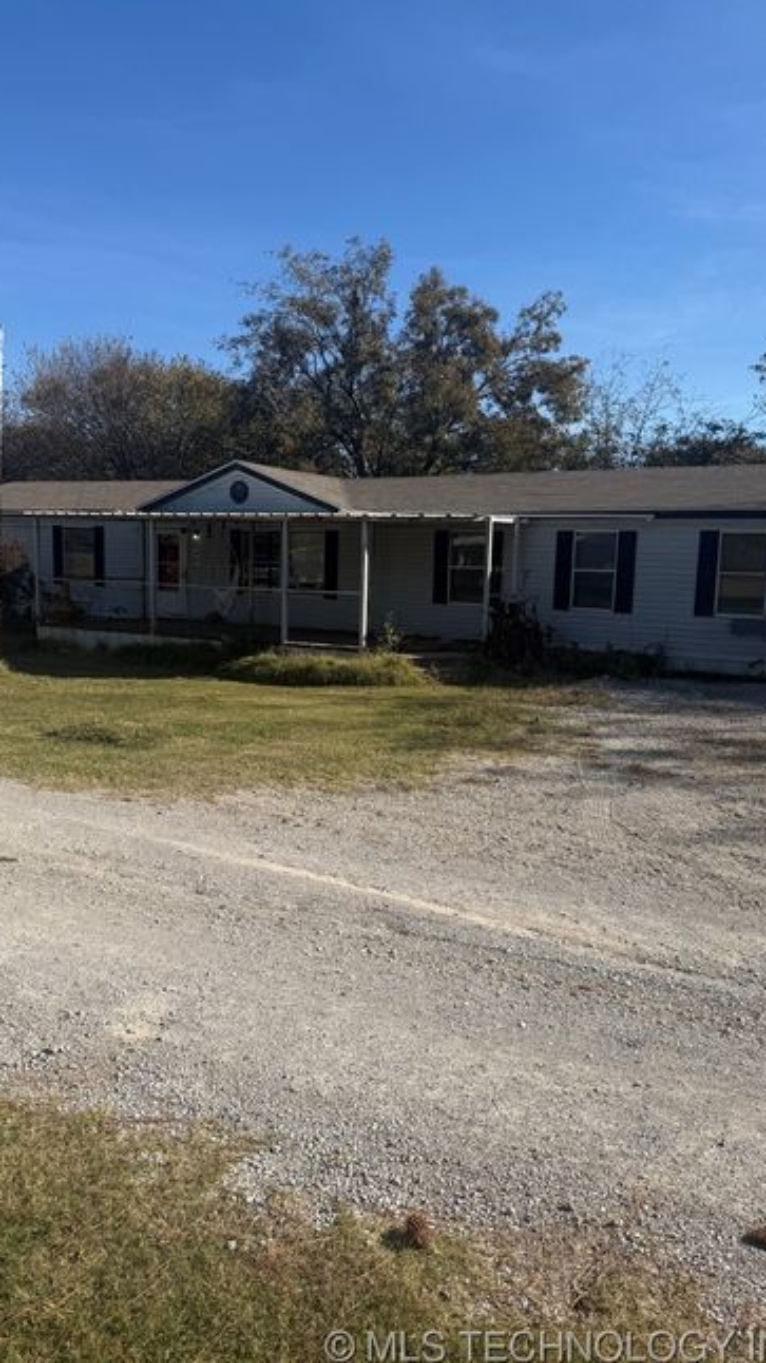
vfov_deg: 69.9
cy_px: 685
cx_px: 395
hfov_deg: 42.9
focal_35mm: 27
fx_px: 976
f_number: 1.78
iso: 80
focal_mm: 6.76
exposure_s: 1/4673
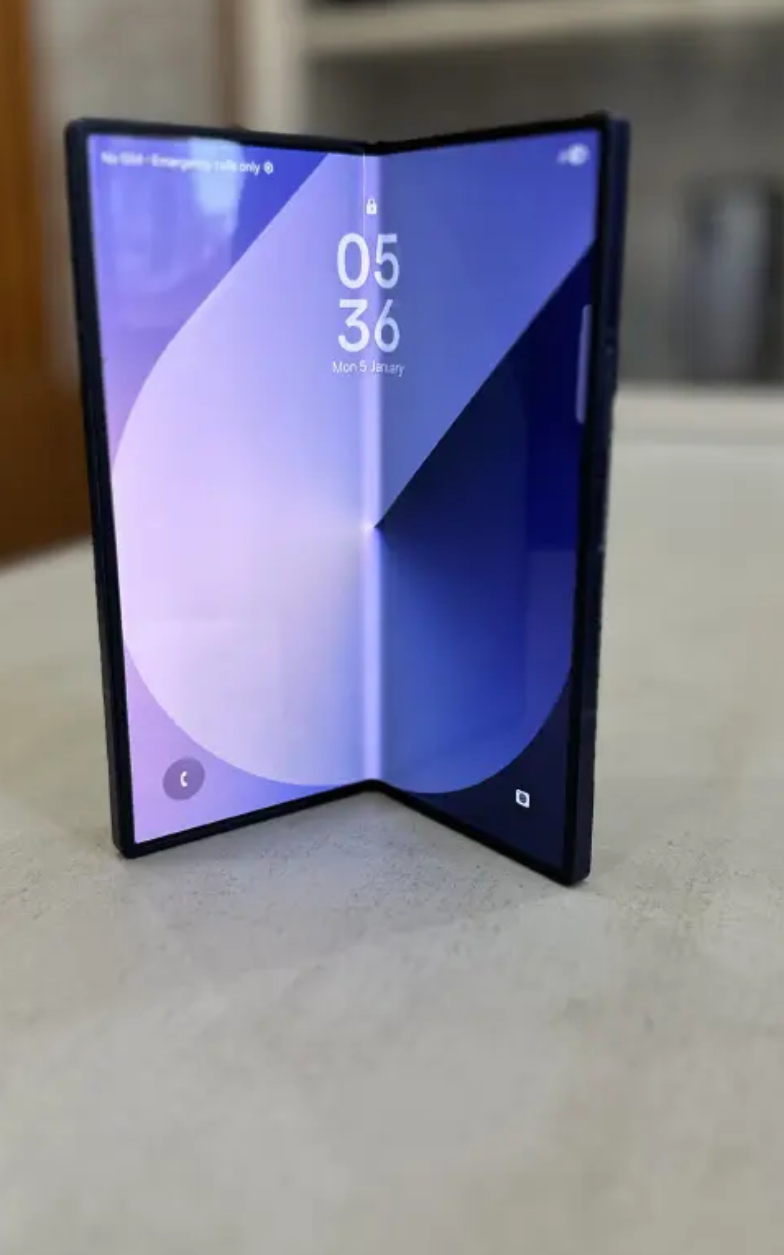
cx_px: 417
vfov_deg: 59.6
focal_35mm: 32
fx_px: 1094
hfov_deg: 39.4
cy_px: 607
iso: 200
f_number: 1.78
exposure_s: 1/100
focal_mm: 6.86
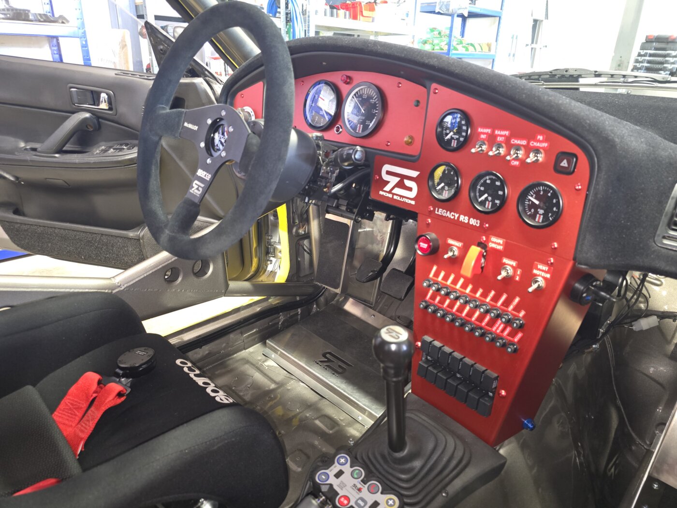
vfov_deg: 58.9
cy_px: 254
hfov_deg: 73.9
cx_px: 338
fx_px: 450
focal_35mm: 23
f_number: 1.7
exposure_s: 1/12
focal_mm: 6.3
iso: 640
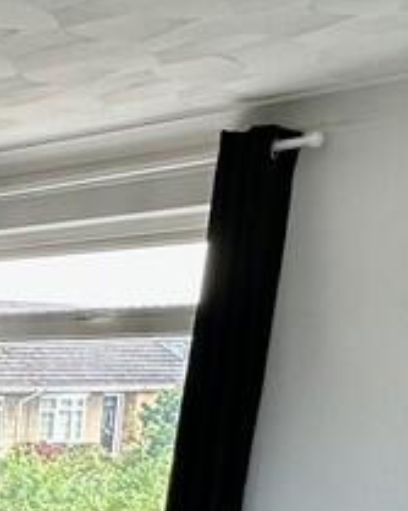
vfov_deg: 25.0
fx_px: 1012
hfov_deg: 18.7
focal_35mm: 67
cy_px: 641
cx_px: -286
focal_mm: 2.22
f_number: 2.2
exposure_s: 1/99
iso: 80
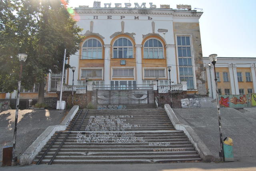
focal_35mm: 27
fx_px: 192
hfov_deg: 67.3
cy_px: 86
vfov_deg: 48.0
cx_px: 128
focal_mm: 18
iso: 100
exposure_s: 1/200
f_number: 7.1
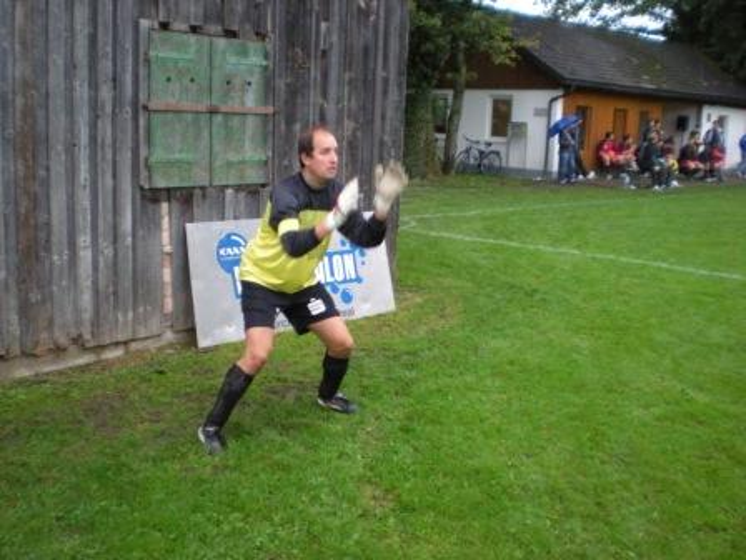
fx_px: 819
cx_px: 373
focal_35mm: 38
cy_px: 280
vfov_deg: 37.7
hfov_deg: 49.0
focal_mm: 6.3
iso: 485
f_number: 3.1
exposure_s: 1/125
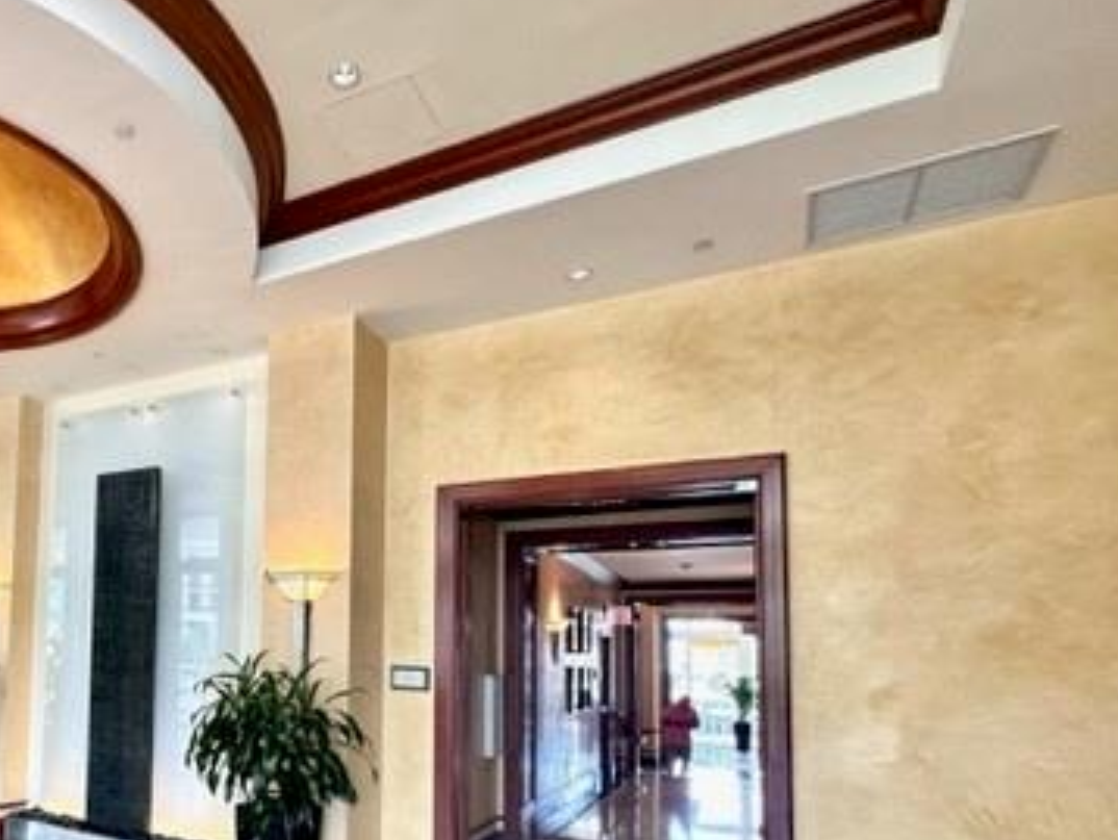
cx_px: 169
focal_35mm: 25
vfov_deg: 53.2
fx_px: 808
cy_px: 600
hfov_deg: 61.4
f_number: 2.2
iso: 160
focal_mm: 2.22
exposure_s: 1/120
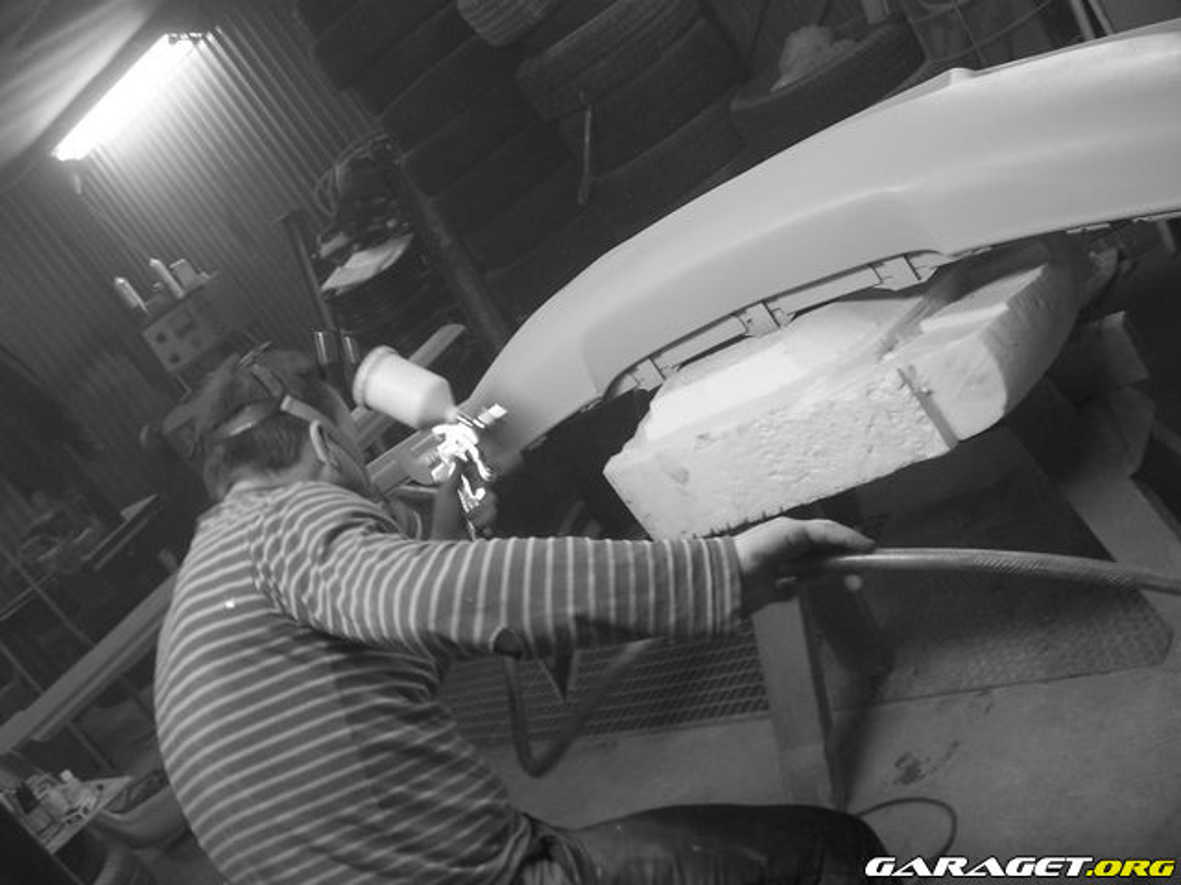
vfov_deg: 37.7
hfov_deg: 49.0
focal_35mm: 38
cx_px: 590
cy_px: 442
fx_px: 1296
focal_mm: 6.3
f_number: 2.8
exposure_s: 1/15
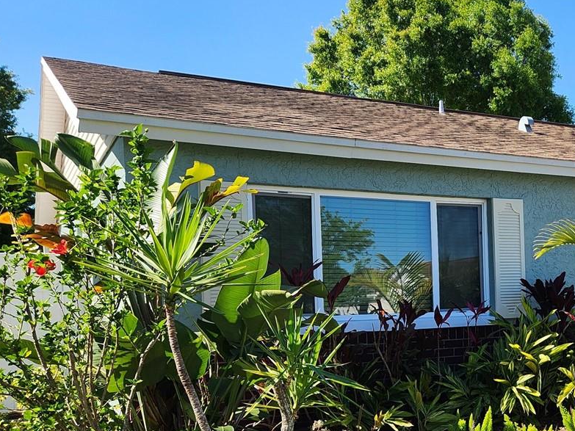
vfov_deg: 30.5
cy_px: 309
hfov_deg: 36.7
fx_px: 781
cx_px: 560
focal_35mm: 47
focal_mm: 5.4
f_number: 1.8
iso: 20
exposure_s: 1/866
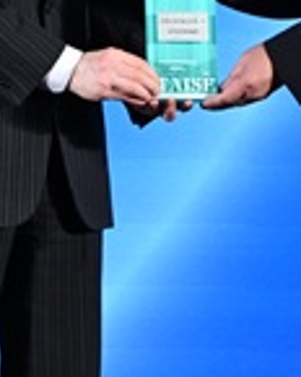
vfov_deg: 1.0
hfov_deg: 0.8
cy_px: -117
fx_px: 20913
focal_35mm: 1878
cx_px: 52
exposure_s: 1/192
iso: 1250
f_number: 7.1
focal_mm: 290
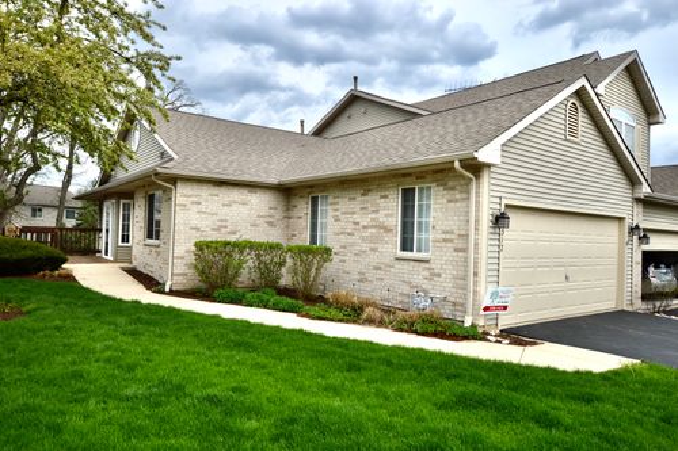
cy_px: 226
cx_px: 339
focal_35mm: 24
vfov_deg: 53.1
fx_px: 452
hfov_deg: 73.8
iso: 100
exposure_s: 1/200
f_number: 7.1
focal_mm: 16
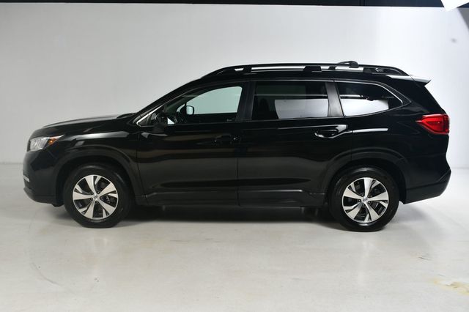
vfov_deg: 39.9
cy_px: 156
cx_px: 234
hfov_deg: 57.2
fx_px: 430
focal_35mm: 33
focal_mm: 22
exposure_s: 1/160
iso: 100
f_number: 11
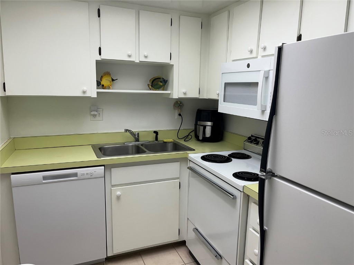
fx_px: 266
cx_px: 177
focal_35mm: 26
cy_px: 132
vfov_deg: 53.1
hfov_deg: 67.3
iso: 40
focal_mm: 5.1
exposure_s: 1/120
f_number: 1.6
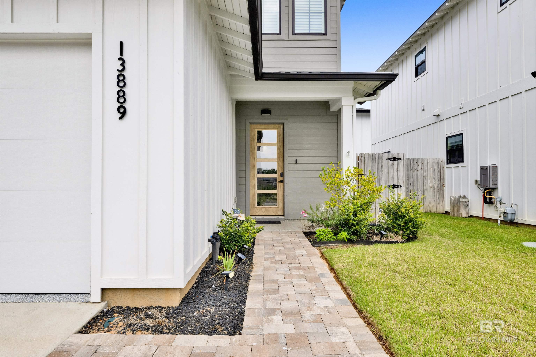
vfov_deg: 59.5
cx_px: 268
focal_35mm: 21
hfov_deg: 81.2
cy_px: 178
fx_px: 313
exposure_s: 1/320
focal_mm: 21
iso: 400
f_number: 13
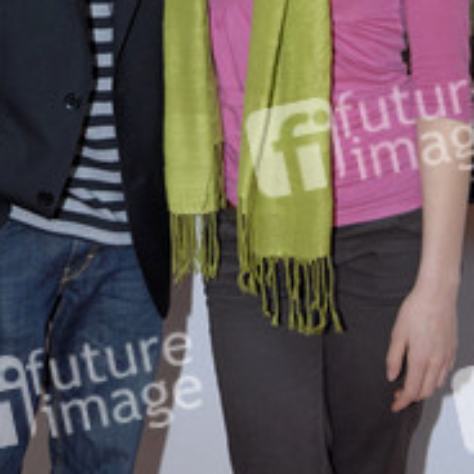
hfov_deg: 20.1
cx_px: 147
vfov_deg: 19.6
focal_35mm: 86
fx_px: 1331
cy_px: 8
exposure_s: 1/80
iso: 500
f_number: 5.6
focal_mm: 31
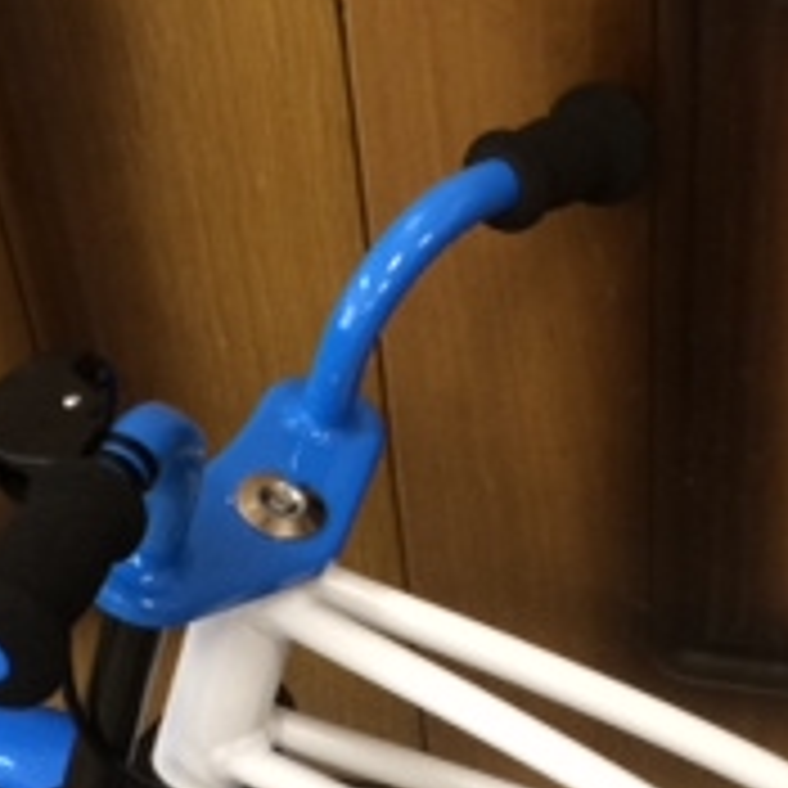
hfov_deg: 17.8
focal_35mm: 97
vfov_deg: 17.4
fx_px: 2498
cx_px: 585
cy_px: 820
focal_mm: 4.12
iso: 200
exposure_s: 1/30
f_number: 2.2
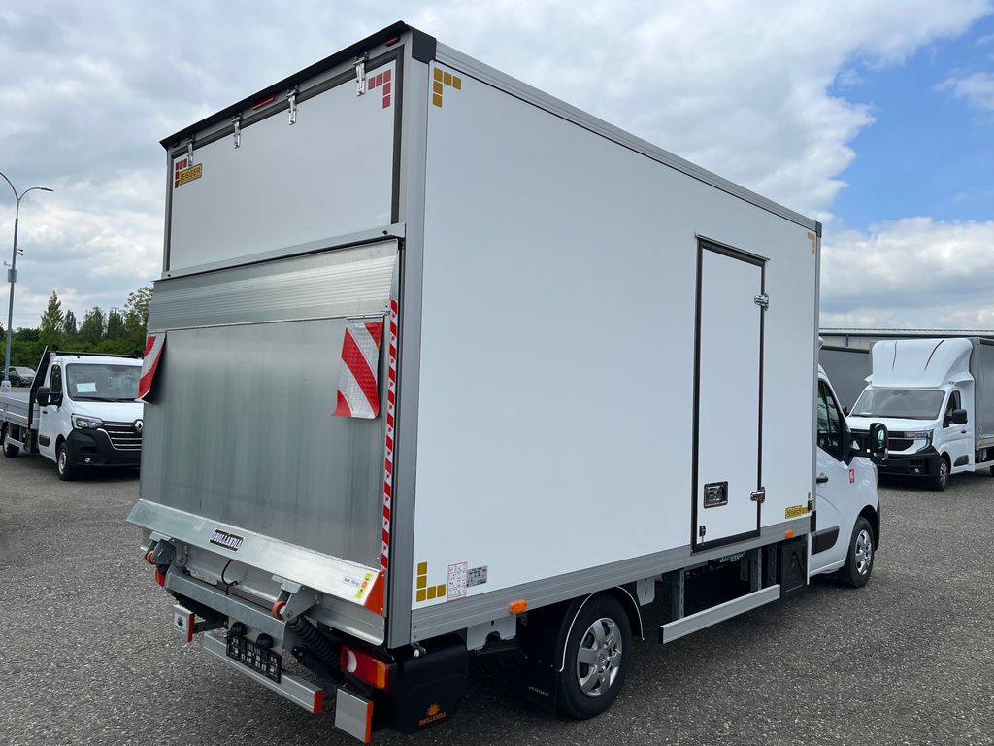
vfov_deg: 53.1
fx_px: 747
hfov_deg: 67.3
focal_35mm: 26
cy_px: 373
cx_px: 497
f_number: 1.6
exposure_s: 1/4149
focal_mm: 5.1
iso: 50
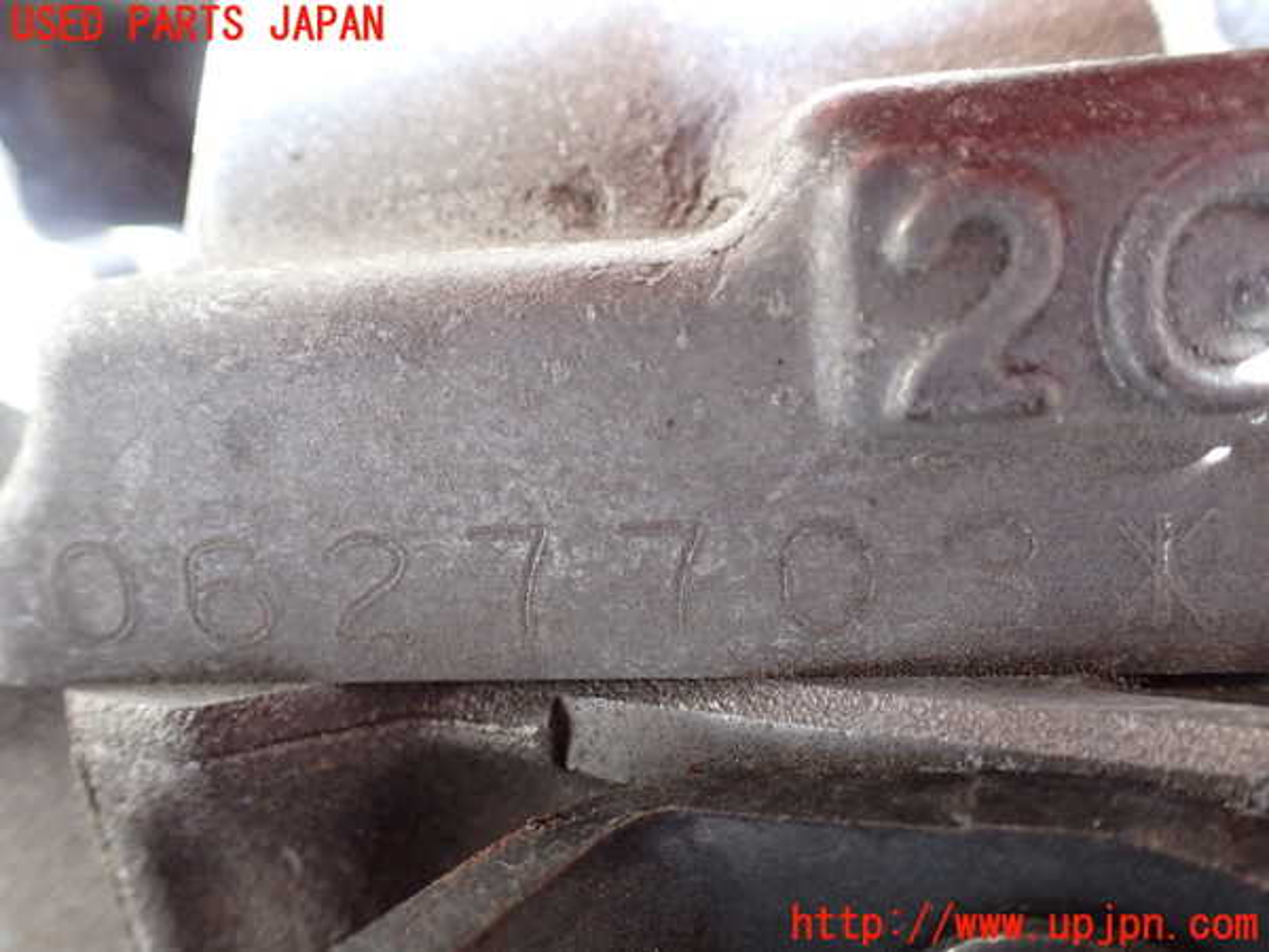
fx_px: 1100
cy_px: 476
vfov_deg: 46.8
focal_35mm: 30
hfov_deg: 60.0
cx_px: 634
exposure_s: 1/125
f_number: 2.3
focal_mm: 5.4
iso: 640
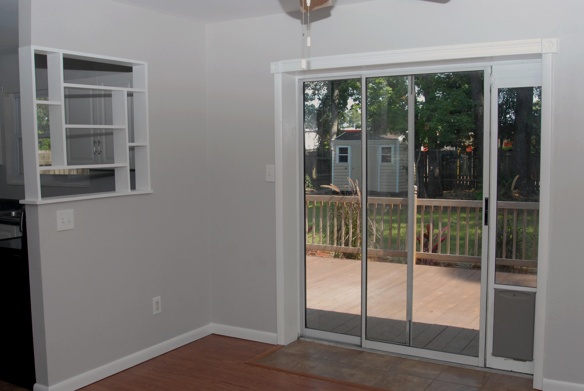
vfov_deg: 37.0
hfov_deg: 53.1
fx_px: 585
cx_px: 292
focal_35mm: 36
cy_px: 196
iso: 500
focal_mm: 24
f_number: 9
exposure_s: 1/250
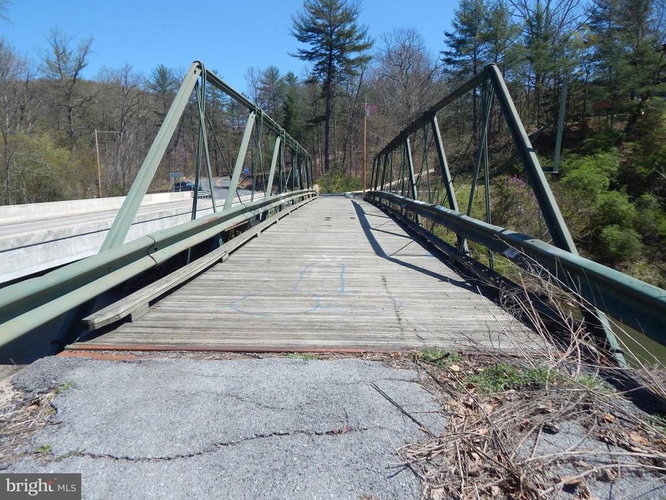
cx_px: 333
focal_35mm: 22
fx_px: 423
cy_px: 250
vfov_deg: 61.1
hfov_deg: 76.4
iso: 125
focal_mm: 4
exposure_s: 1/500
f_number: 6
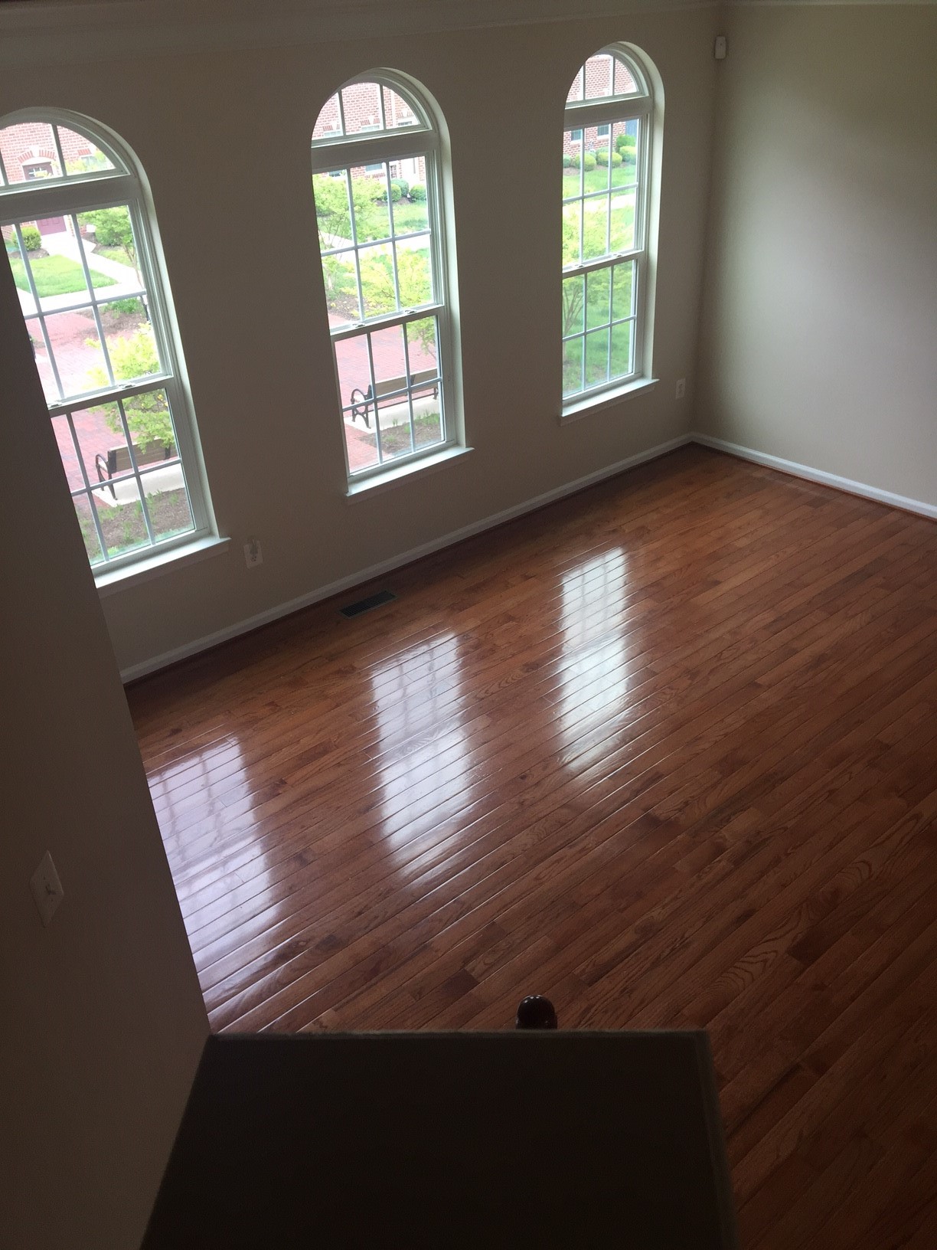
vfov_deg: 61.7
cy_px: 625
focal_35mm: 29
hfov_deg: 48.2
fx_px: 1047
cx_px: 468
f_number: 2.2
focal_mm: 4.15
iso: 40
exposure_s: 1/60
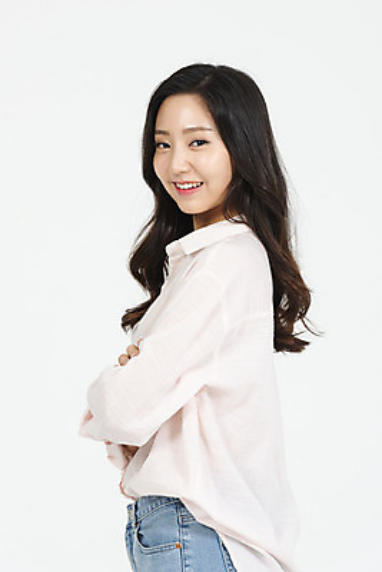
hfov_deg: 6.9
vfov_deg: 10.3
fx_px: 3180
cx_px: 191
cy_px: 286
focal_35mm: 200
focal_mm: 200
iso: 100
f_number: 14
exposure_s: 1/125
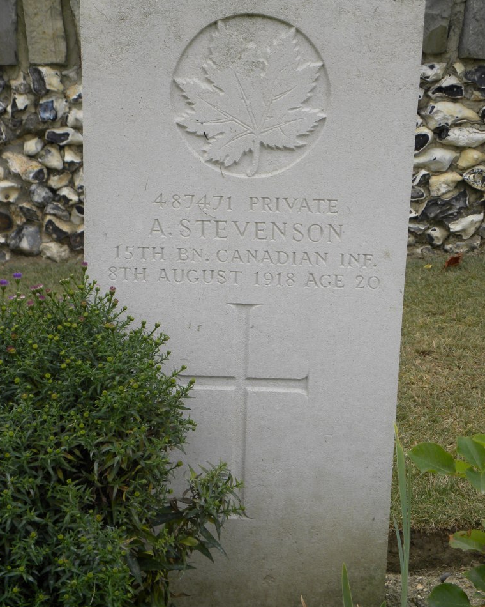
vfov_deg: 31.0
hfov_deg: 25.0
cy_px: 284
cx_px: 241
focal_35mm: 61
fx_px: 1095
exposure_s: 1/209
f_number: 4.5
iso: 64
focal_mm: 10.3
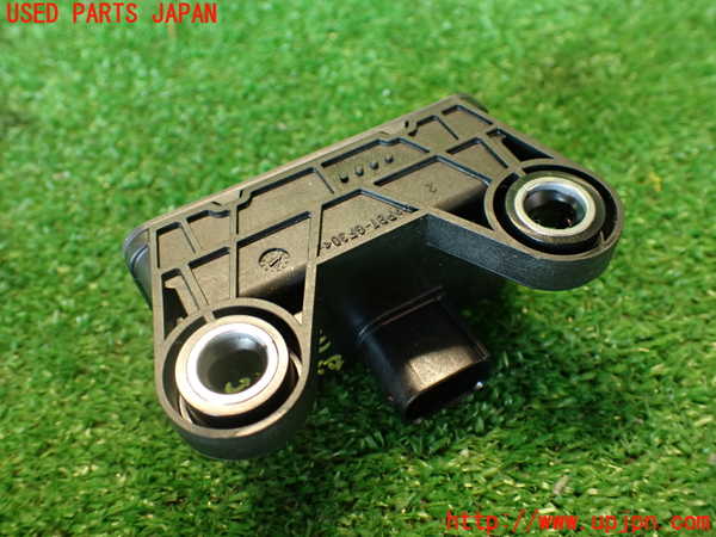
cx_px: 358
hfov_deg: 56.8
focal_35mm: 32
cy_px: 268
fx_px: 662
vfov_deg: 44.2
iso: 320
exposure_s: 1/30
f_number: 2.4
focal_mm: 5.79
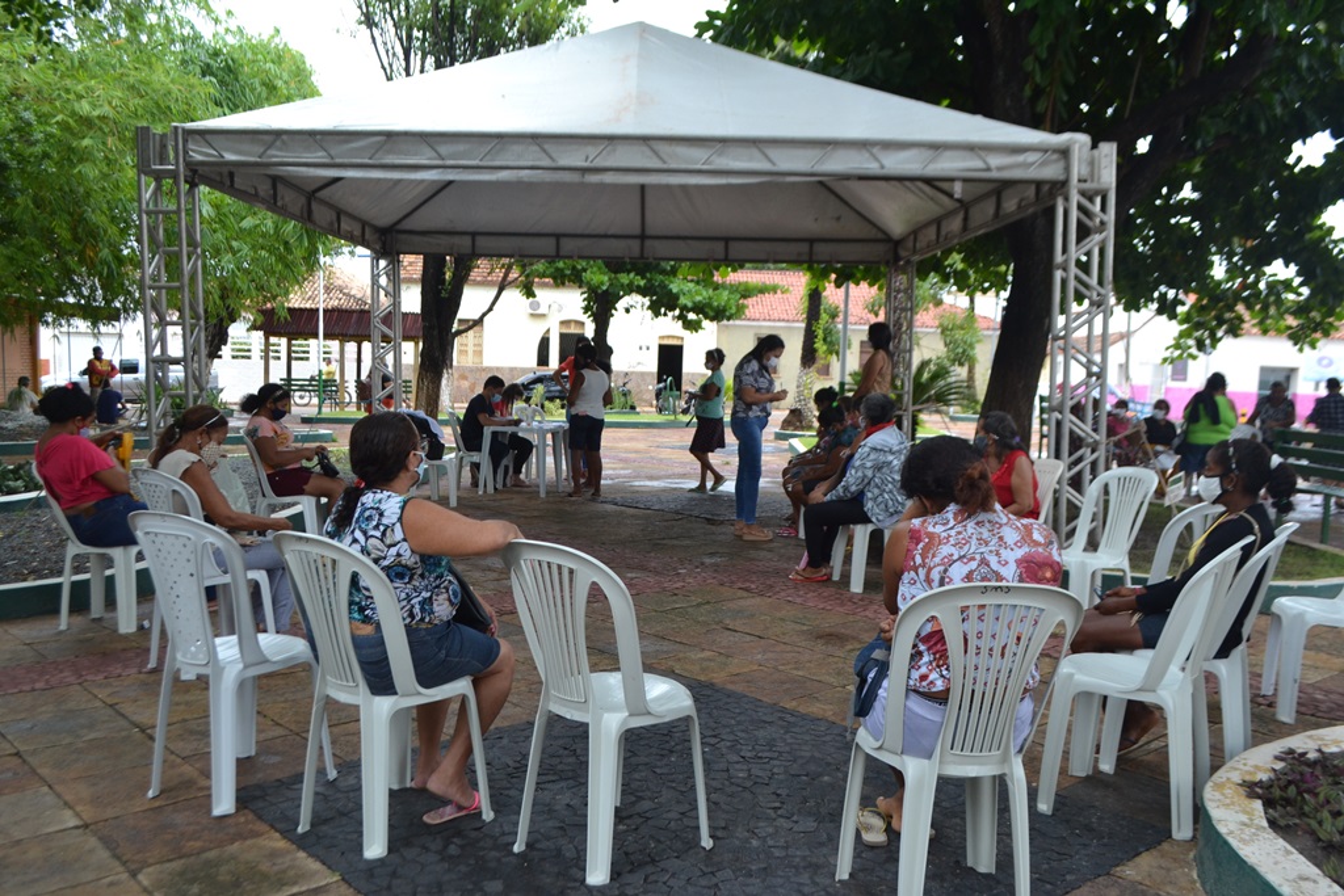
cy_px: 448
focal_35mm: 30
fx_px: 1120
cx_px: 672
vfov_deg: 43.6
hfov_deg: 61.9
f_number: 5.6
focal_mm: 20
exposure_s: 1/125
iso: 400
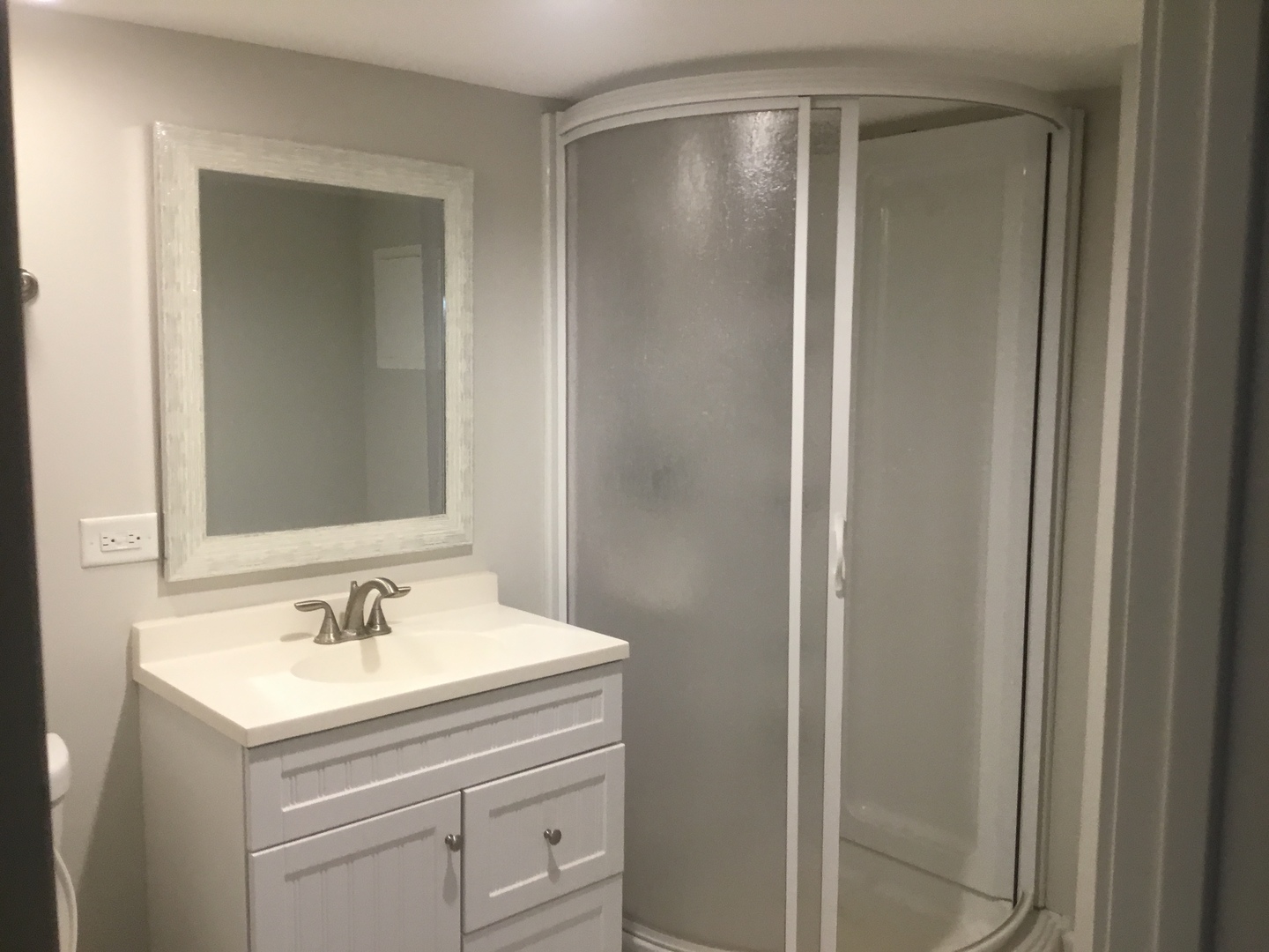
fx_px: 1136
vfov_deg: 45.4
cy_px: 476
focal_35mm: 31
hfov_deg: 58.4
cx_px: 634
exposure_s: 1/30
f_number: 2.4
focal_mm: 3.3
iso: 64
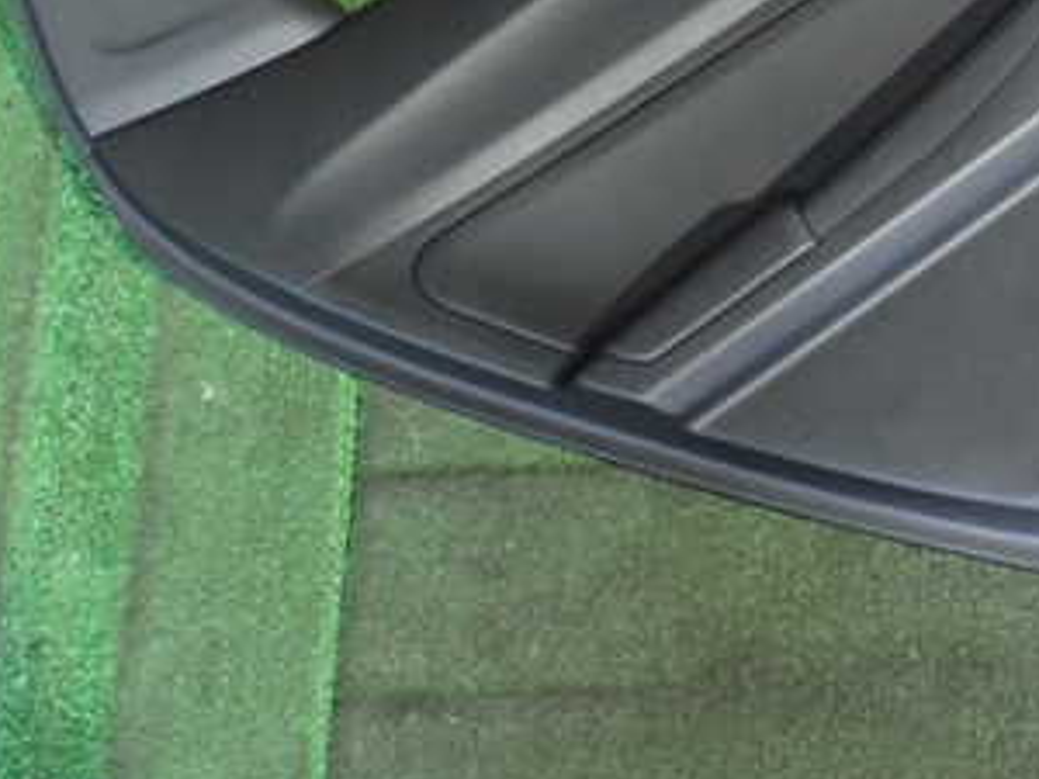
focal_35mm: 60
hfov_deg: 31.1
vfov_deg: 23.5
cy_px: 24
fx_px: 1801
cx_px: 880
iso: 800
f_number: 3.2
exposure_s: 1/15
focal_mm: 5.4
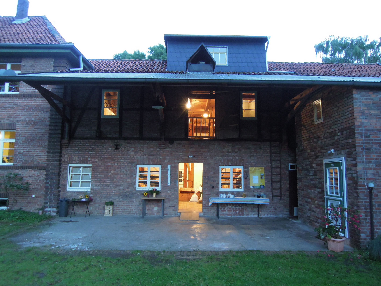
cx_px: 190
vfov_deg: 56.8
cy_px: 143
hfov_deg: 71.6
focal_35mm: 24
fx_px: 264
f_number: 2.5
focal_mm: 4.3
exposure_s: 1/8
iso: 720
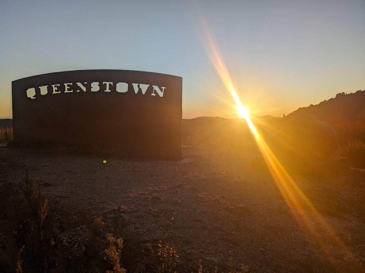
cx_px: 182
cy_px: 136
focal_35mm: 27
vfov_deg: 51.4
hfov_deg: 65.3
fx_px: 285
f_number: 1.73
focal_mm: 4.38
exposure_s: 1/4673
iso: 40
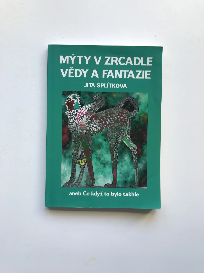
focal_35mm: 28
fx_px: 220
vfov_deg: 63.4
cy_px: 136
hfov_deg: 49.7
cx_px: 102
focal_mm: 3.99
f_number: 1.8
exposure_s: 1/50
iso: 25
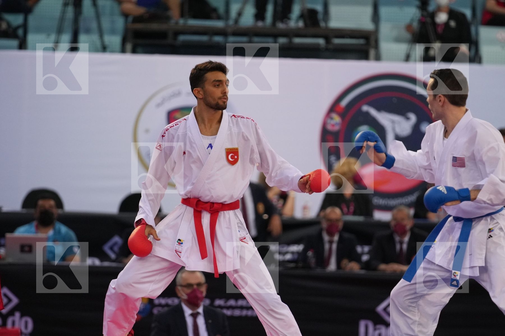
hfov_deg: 6.9
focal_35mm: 300
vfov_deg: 4.6
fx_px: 4208
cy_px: 168
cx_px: 252
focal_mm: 200
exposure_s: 1/1000
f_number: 2.8
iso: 2000
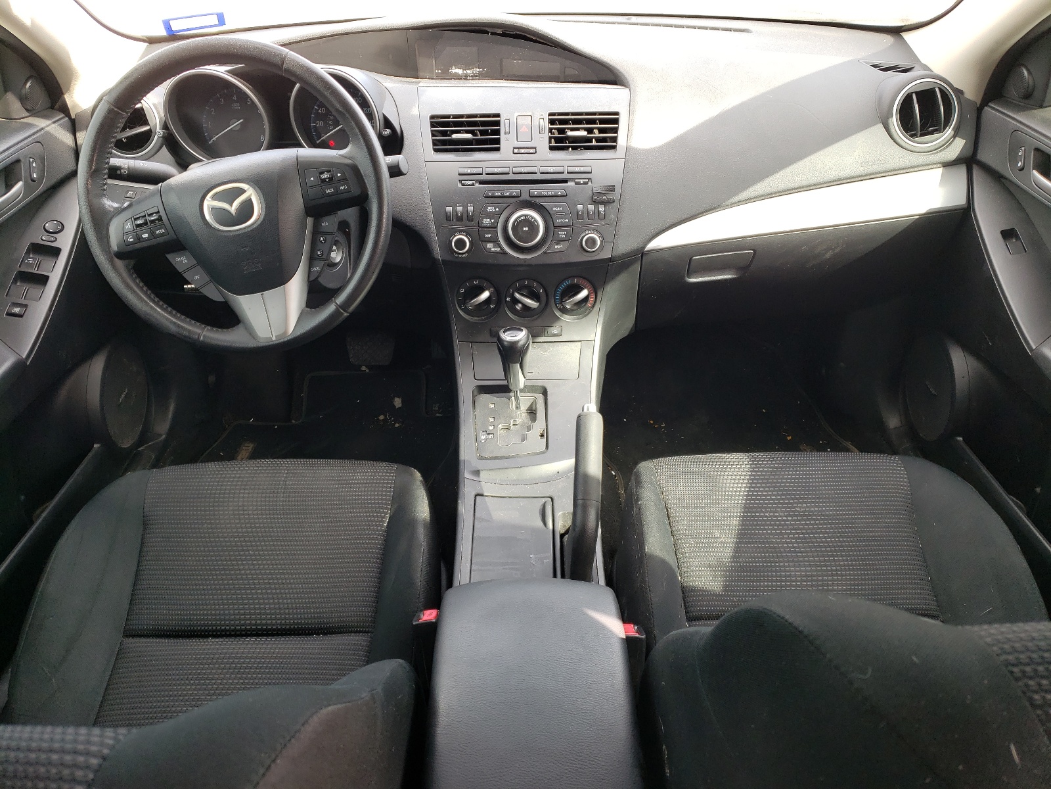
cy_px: 394
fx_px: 789
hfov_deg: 67.3
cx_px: 526
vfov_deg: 53.1
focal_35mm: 26
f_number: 1.5
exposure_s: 1/125
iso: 50
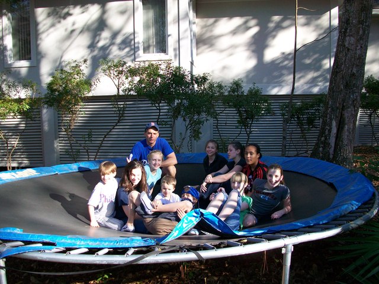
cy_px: 142
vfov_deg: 44.2
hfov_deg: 56.8
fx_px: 350
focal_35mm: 32
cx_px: 190
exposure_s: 1/200
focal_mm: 5.7
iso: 64
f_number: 2.8
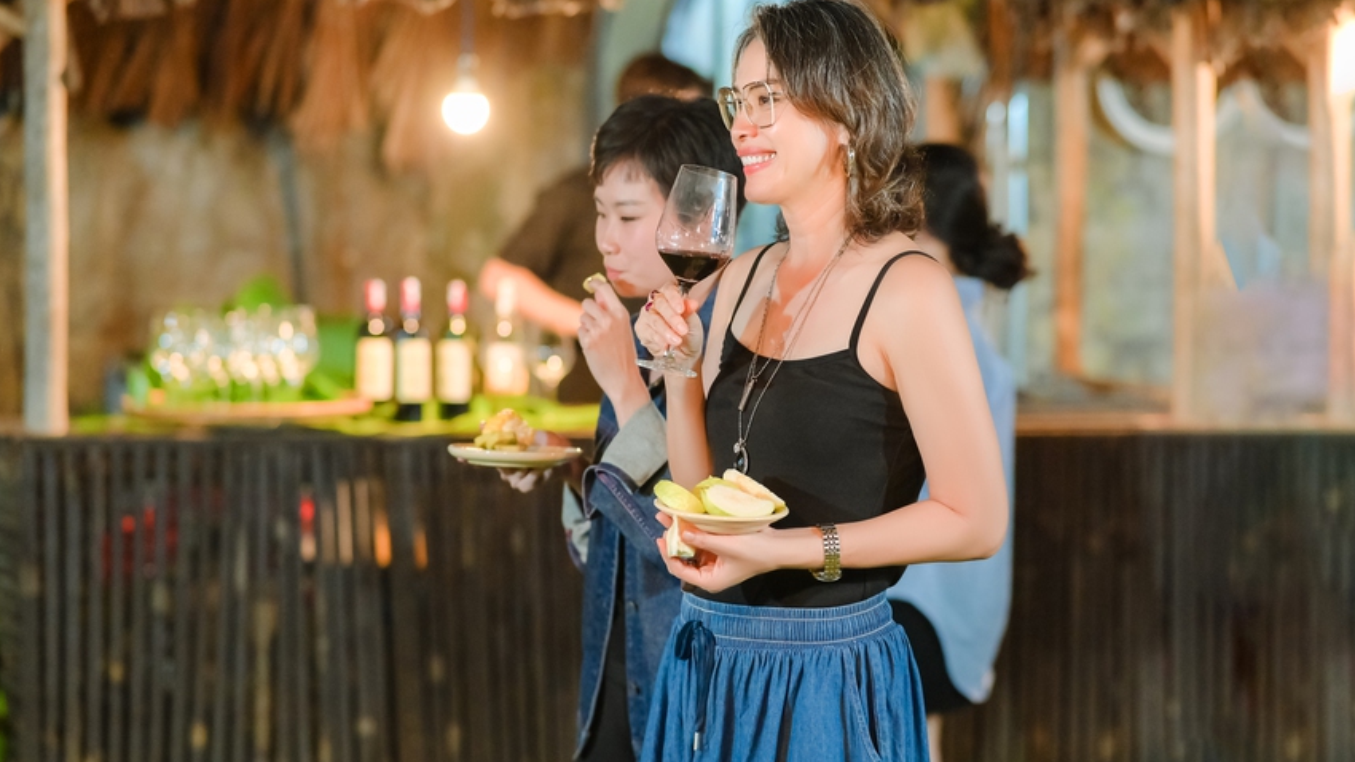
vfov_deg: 13.4
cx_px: 674
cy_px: 335
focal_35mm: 90
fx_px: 3233
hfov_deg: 23.7
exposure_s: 1/160
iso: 3200
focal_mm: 85
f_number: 2
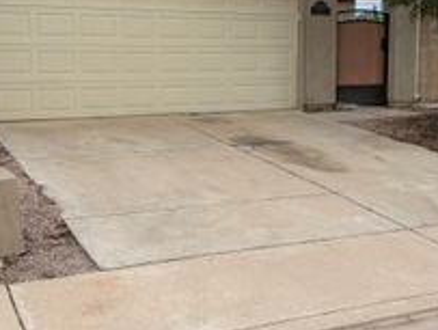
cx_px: 311
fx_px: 748
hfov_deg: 32.2
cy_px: 118
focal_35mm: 59
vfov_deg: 24.8
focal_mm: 6.76
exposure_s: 1/1122
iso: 100
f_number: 1.78
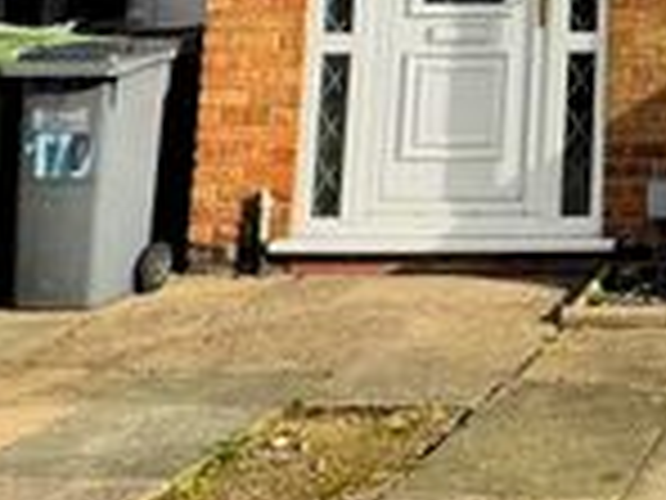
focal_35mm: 66
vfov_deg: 19.6
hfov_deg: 24.3
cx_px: 945
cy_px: -232
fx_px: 1270
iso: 50
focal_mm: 2.22
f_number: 2.2
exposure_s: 1/921
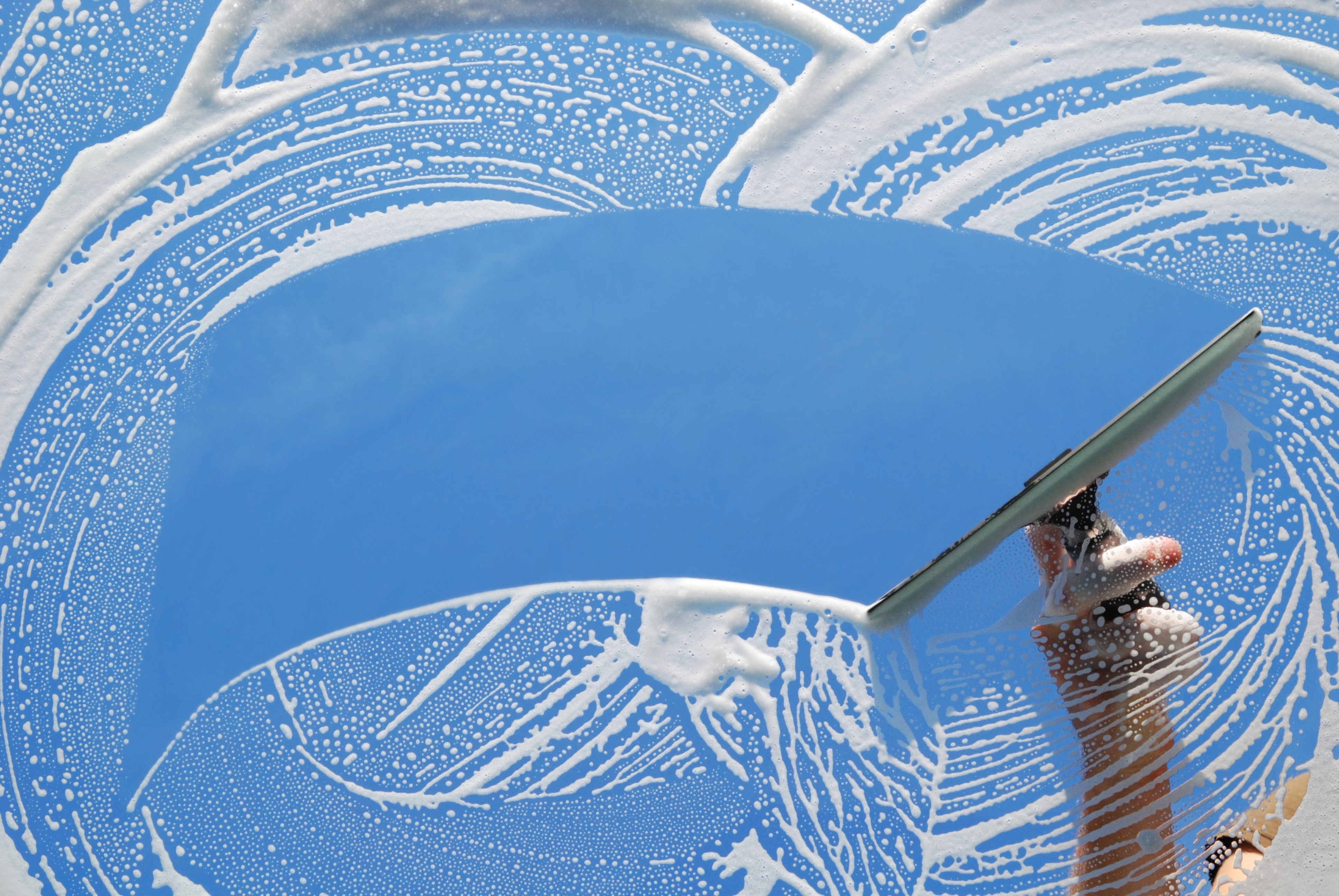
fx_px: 1229
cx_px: 670
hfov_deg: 57.2
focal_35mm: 33
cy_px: 448
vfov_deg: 40.1
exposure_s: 1/500
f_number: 9
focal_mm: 22
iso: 800
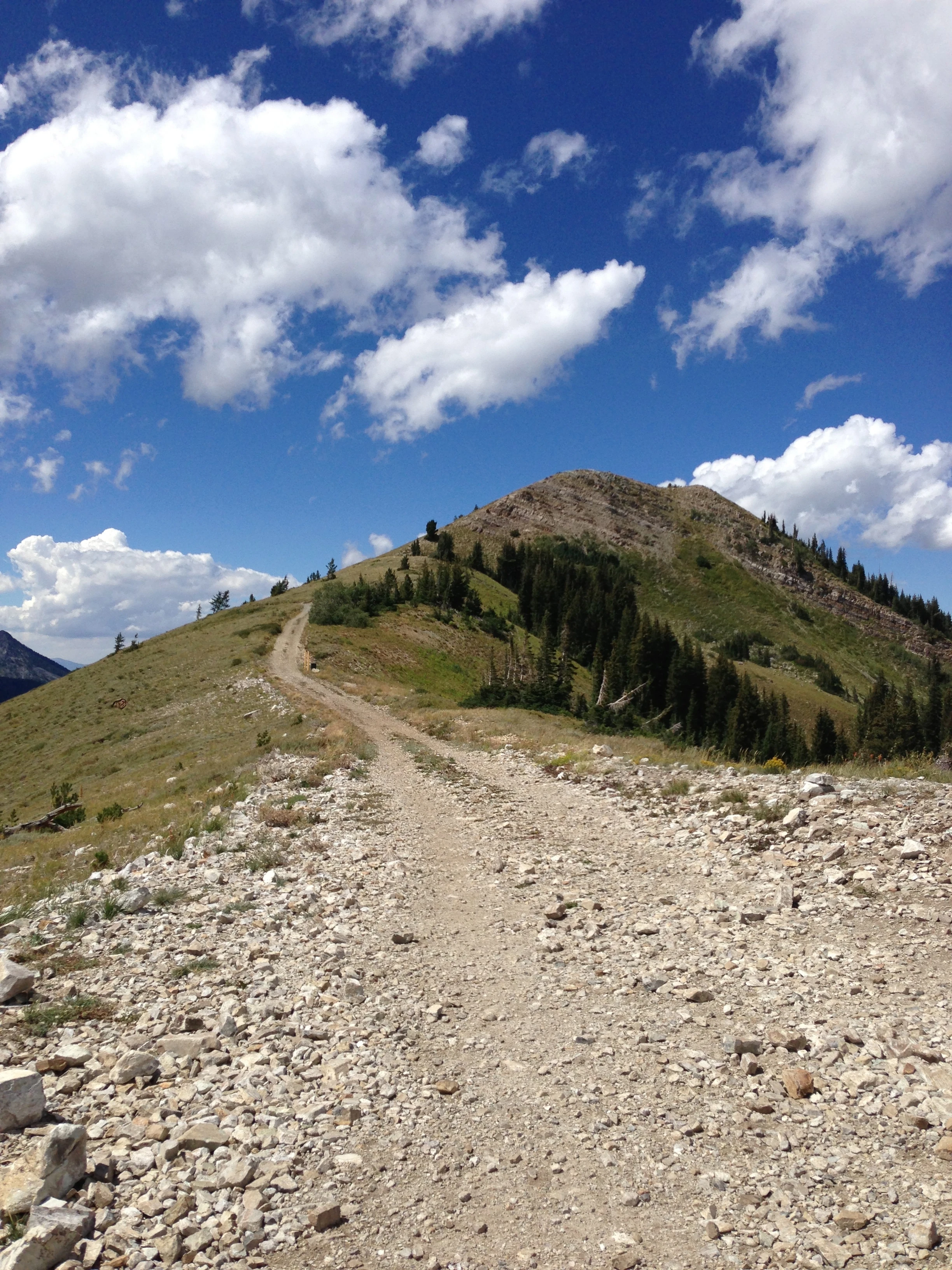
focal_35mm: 33
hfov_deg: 42.9
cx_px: 476
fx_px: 1210
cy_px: 635
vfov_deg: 55.4
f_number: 2.4
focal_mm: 4.13
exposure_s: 1/2710
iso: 50
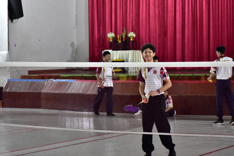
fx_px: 734
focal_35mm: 113
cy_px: 83
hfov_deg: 18.1
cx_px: 115
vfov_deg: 12.1
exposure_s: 1/200
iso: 5000
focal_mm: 66
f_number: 5
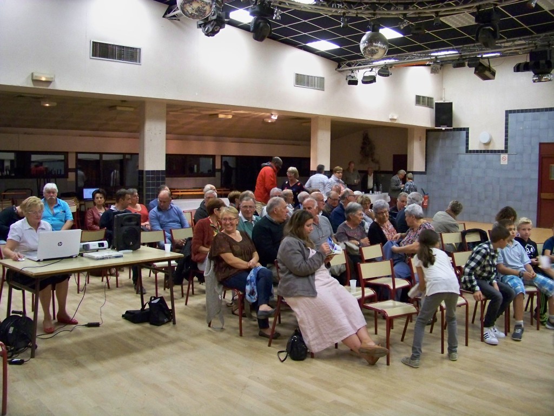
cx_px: 277
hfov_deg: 55.4
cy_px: 208
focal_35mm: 33
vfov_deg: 42.9
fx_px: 528
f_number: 2.8
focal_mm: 5.85
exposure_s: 1/30
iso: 640
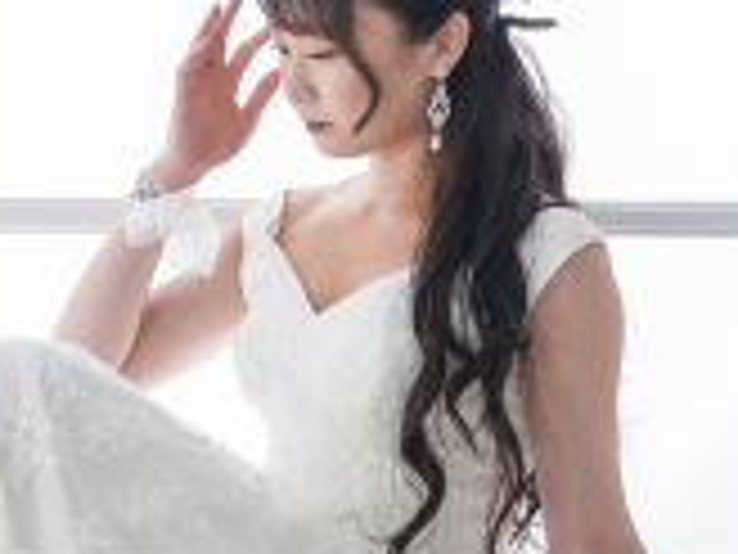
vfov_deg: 8.7
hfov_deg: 11.2
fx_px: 3603
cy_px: 588
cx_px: -423
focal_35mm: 169
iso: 640
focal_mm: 36
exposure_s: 1/100
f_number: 4.5
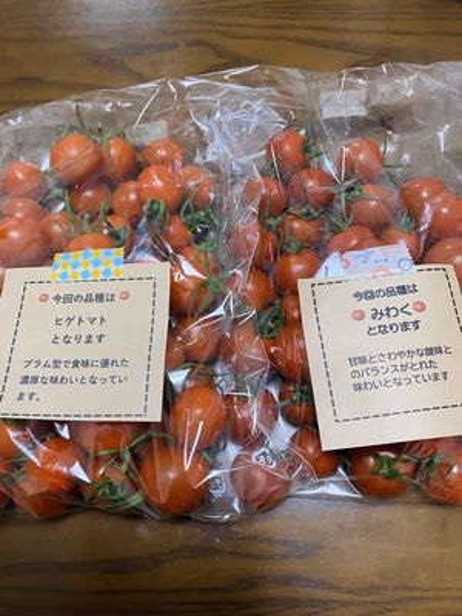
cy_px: 308
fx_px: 463
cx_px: 231
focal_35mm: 26
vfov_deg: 67.3
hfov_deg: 53.1
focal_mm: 4.25
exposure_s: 1/60
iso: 200
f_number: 1.8
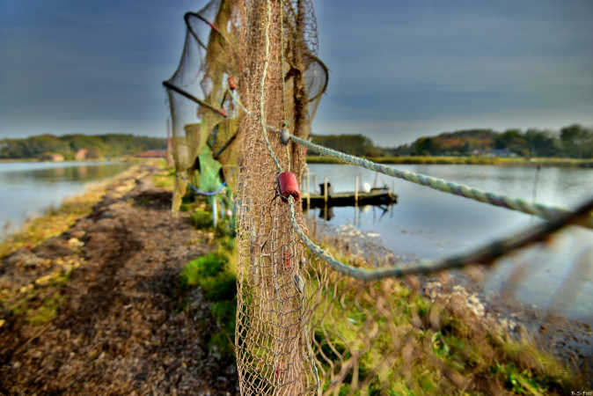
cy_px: 198
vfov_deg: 73.8
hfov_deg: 96.7
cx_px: 296
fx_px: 264
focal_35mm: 16
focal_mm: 16
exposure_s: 1/800
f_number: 4
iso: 100
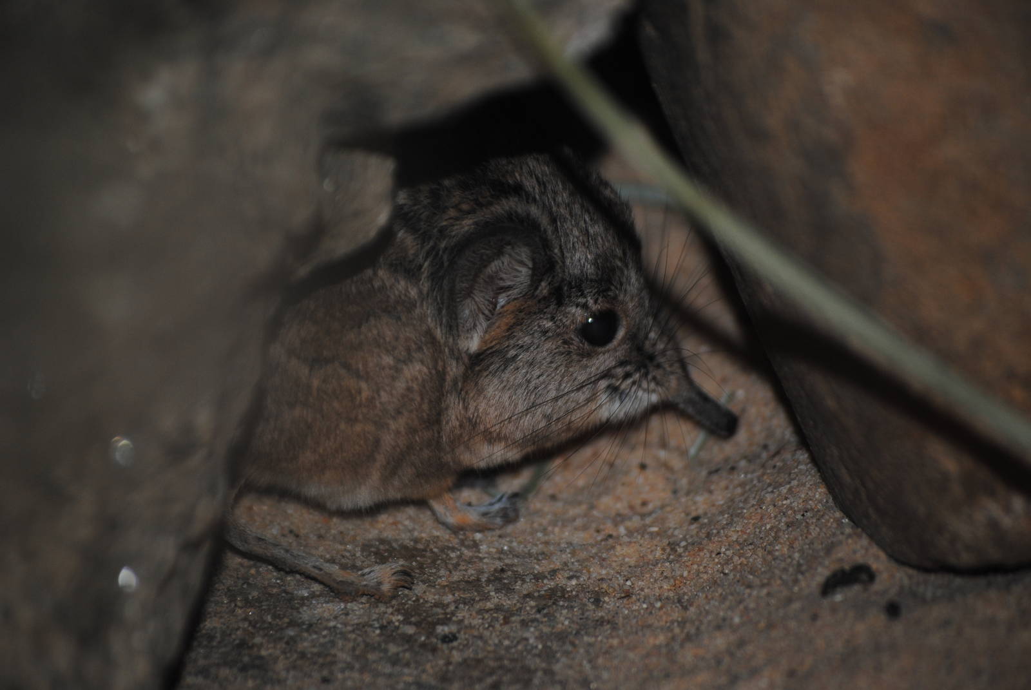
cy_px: 345
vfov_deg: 6.8
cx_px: 516
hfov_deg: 10.1
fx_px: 5806
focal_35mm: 202
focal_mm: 135
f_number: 5
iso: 200
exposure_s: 1/60
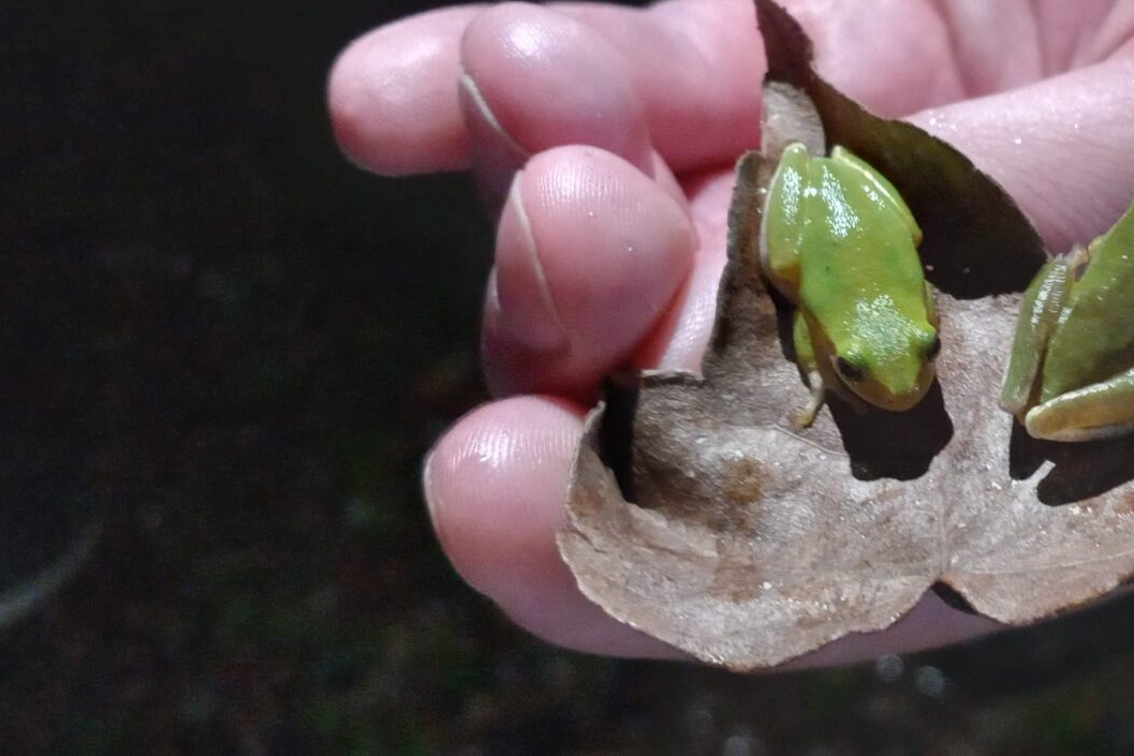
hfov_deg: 37.2
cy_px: 241
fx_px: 1607
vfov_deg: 26.3
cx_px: 945
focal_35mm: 51
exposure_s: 1/24
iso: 640
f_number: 1.8
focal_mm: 3.94
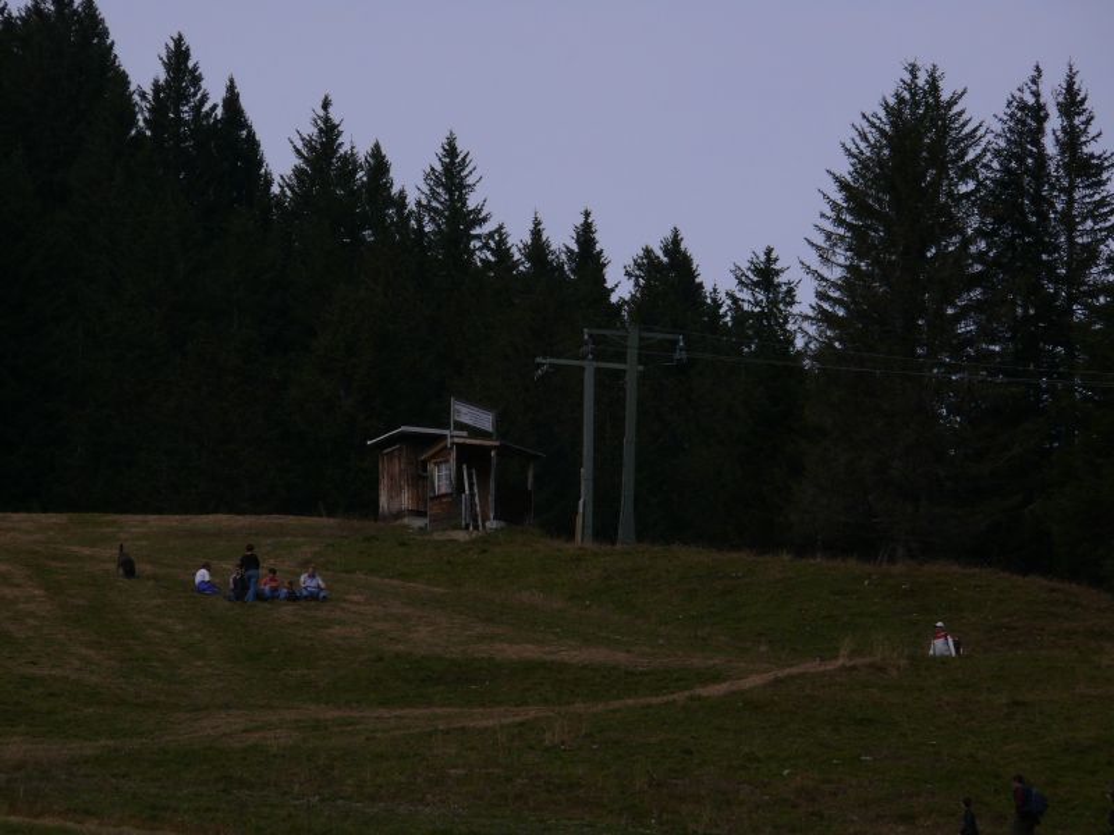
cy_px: 418
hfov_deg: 4.7
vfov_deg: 3.5
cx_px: 557
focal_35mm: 420
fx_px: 13516
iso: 100
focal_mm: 88.8
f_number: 8
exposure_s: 1/500
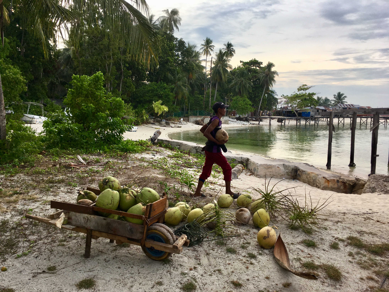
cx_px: 194
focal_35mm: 29
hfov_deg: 61.7
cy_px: 146
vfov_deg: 48.2
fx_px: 326
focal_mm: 4.15
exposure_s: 1/657
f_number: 2.2
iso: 25
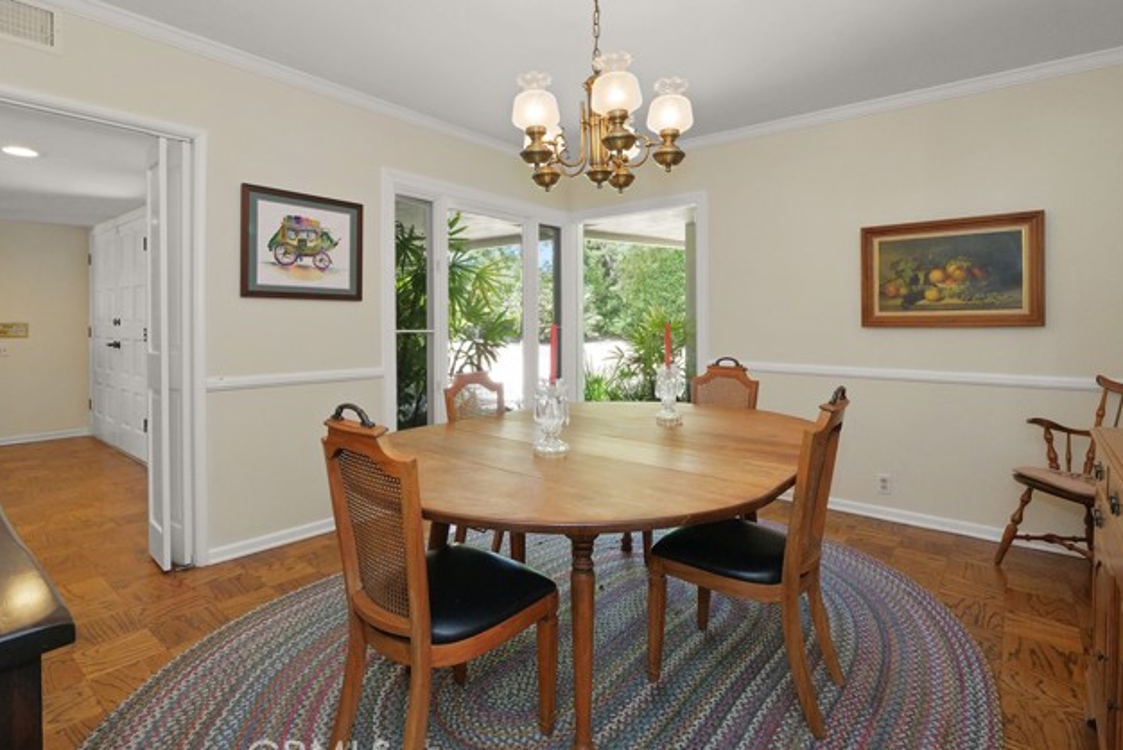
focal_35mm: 17
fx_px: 531
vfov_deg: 70.4
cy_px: 352
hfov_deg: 93.2
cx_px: 556
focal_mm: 8
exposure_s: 1/25
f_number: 8
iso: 1000
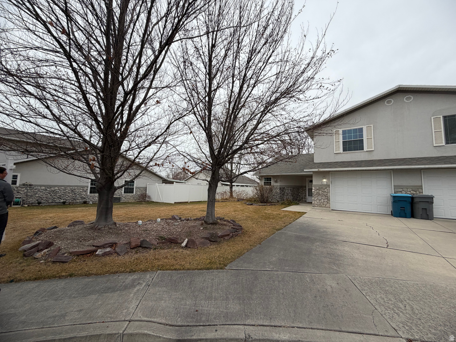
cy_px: 171
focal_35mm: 14
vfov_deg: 85.7
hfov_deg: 102.1
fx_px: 184
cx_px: 228
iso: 40
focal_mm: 2.22
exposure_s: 1/545
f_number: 2.2
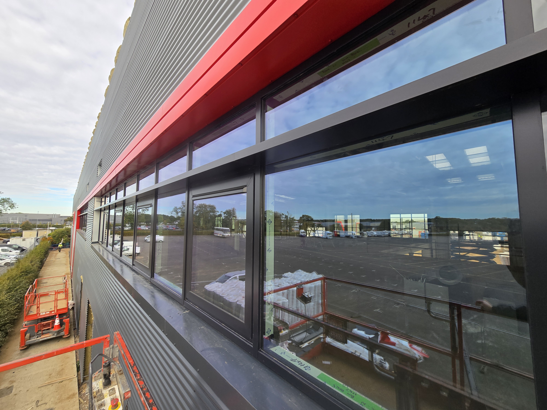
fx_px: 205
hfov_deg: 106.2
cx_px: 274
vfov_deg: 89.9
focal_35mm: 13
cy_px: 205
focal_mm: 2.2
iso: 50
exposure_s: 1/580
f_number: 2.2
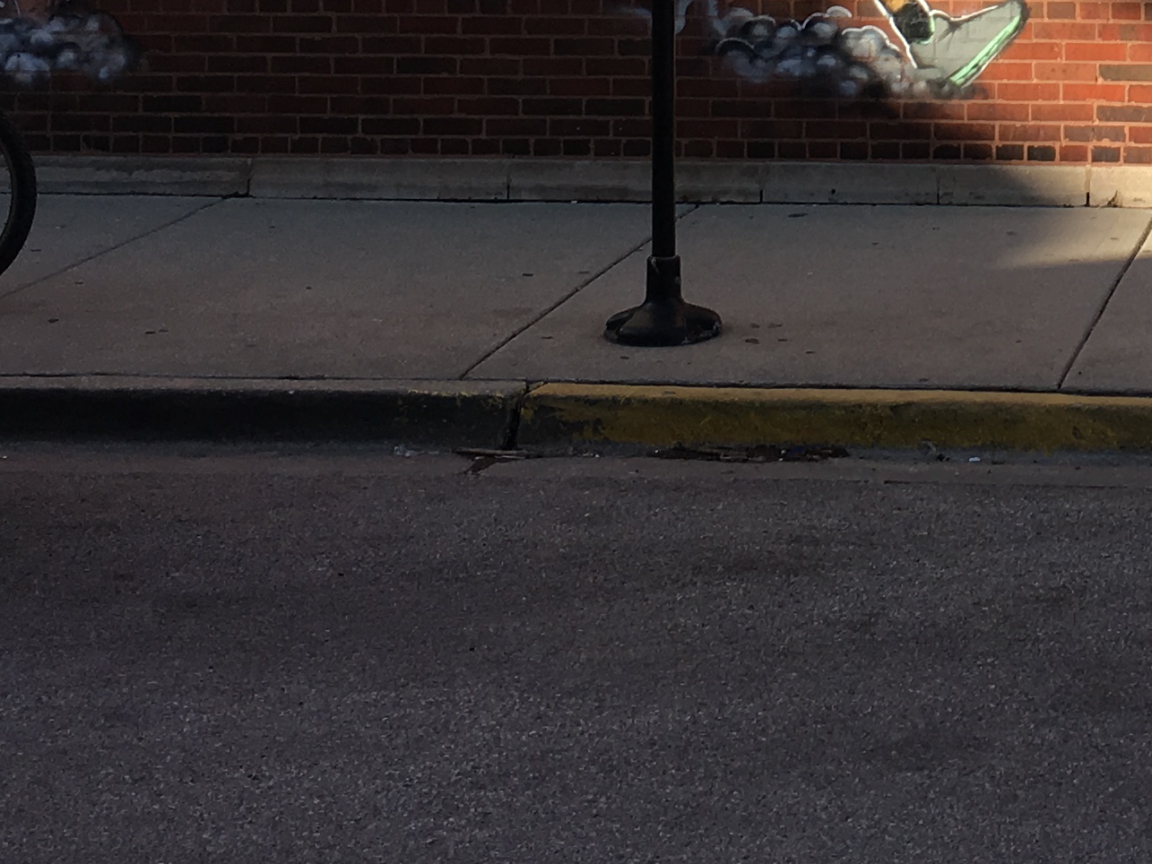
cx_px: 1217
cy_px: -401
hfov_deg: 20.7
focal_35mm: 91
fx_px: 3029
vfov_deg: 15.1
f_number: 2.2
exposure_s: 1/605
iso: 25
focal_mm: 4.15
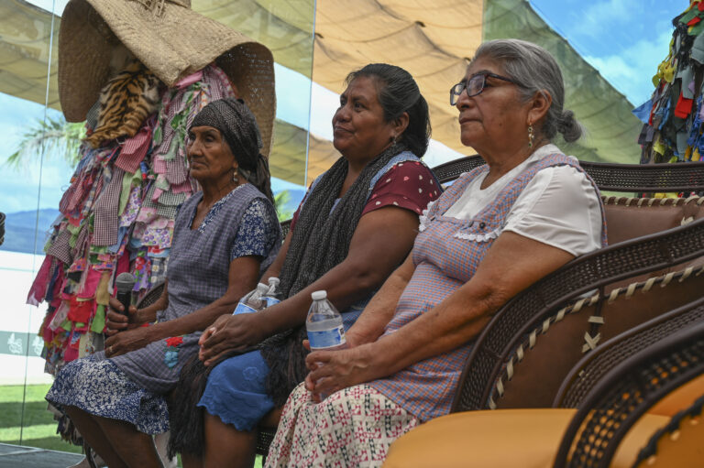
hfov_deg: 39.6
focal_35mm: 50
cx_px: 352
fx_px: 977
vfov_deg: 27.0
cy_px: 234
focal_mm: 50
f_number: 6.3
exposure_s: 1/160
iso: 100
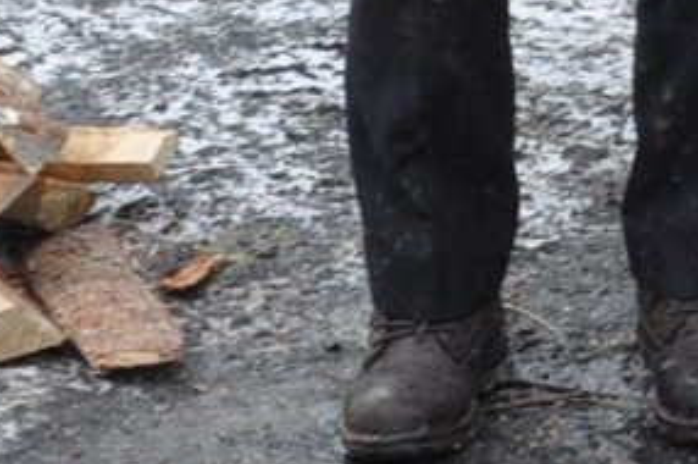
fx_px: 5437
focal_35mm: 281
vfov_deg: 4.8
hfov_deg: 7.1
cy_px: -471
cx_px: 1369
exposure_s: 1/100
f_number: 10
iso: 200
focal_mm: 25
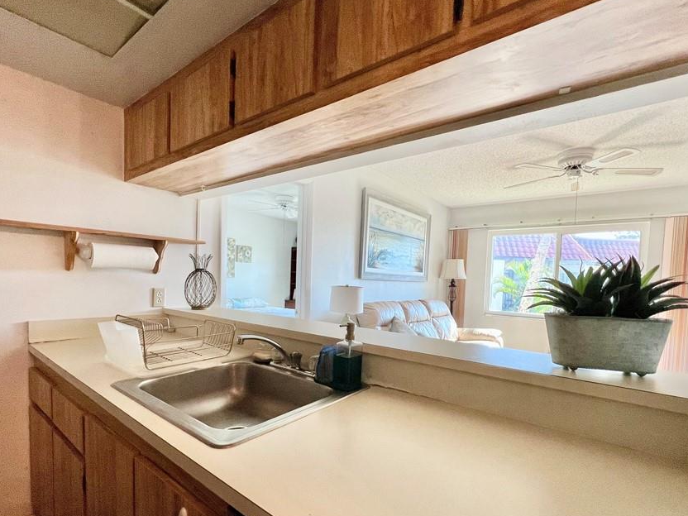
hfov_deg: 94.5
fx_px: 318
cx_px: 354
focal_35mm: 16
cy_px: 297
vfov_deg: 77.6
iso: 100
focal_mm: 1.57
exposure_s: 1/120
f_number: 1.8
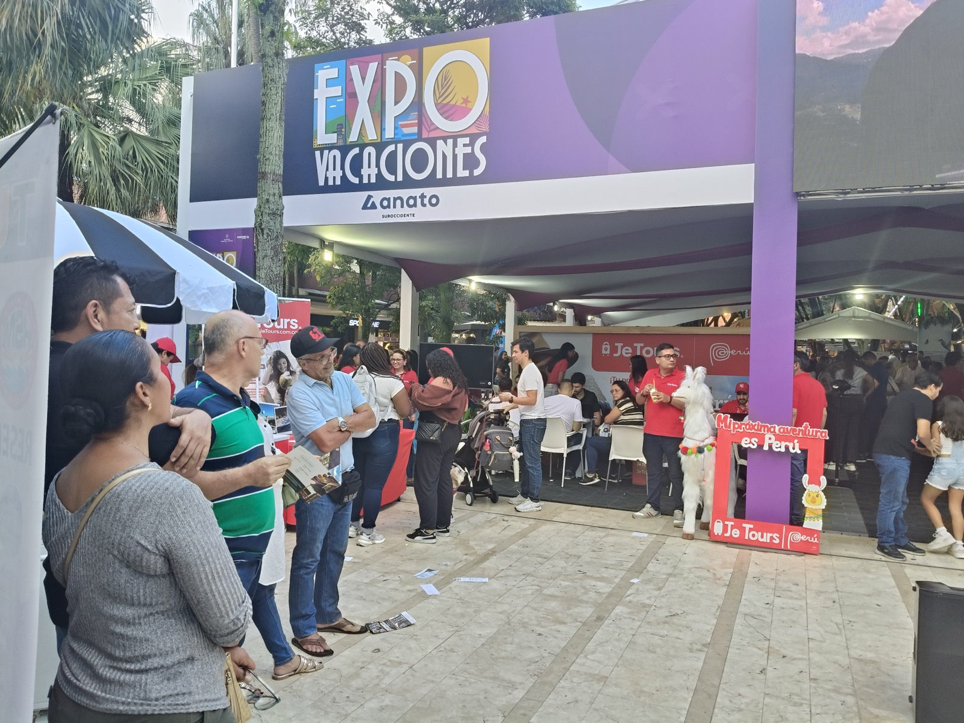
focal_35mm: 26
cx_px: 482
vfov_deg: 53.1
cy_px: 362
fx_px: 724
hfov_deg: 67.3
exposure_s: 1/100
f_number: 1.8
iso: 100
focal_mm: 4.84
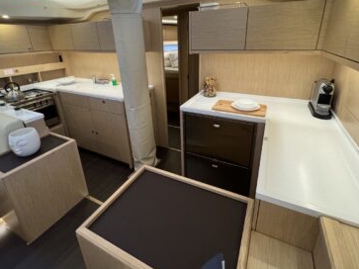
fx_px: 187
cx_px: 179
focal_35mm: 18
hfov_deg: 87.8
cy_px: 104
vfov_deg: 70.6
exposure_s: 1/99
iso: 250
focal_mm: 2.22
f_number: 2.2
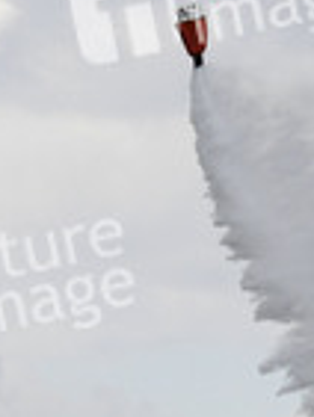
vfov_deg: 3.0
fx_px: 7874
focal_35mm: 652
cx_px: 305
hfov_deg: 2.3
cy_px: 142
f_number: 5.3
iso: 1250
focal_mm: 240
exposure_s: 1/8000
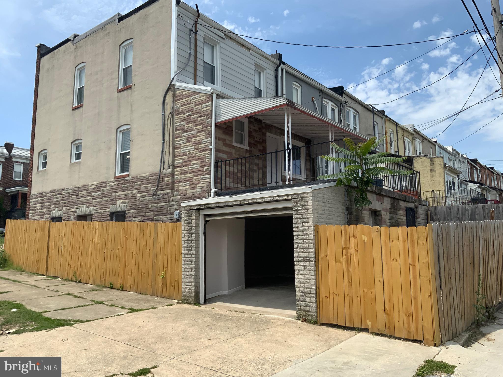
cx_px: 252
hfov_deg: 61.7
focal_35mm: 29
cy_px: 188
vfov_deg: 48.2
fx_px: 421
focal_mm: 3
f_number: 1.8
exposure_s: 1/2320
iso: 20
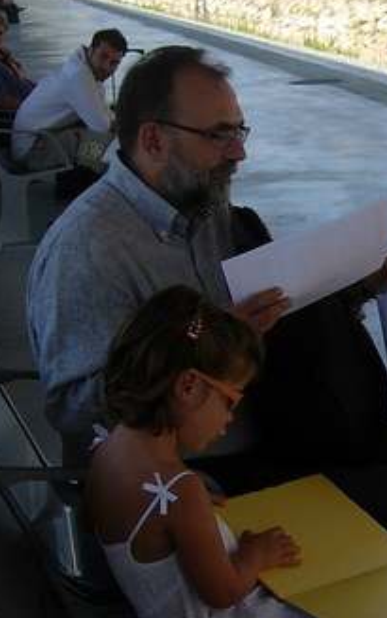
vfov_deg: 24.3
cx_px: 470
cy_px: 352
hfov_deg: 14.9
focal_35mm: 85
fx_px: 1431
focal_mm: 8.5
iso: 64
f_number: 2.9
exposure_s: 1/745
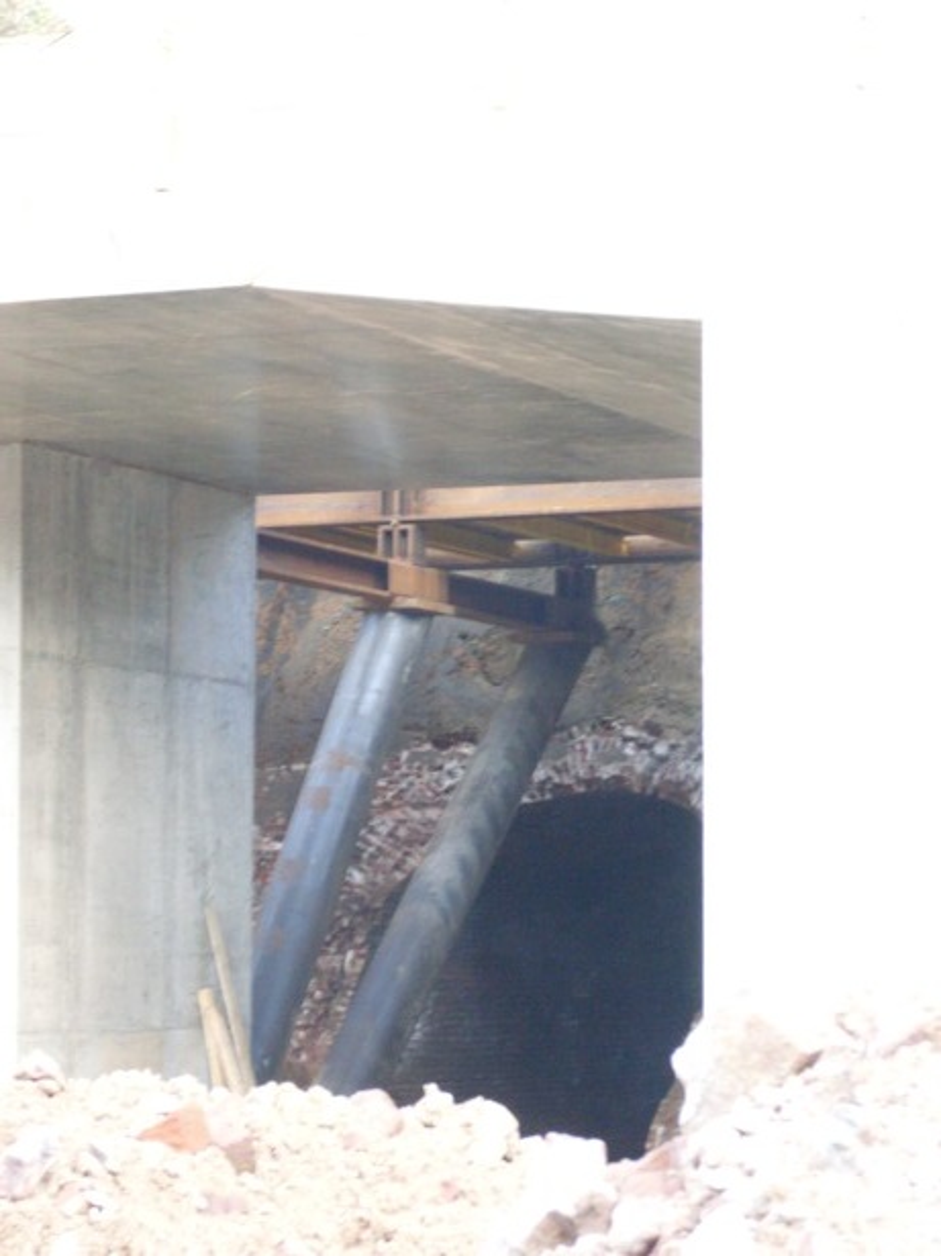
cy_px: 628
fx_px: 4133
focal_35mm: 114
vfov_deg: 17.3
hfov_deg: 13.0
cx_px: 470
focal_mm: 18.9
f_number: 5.2
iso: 200
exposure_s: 1/20
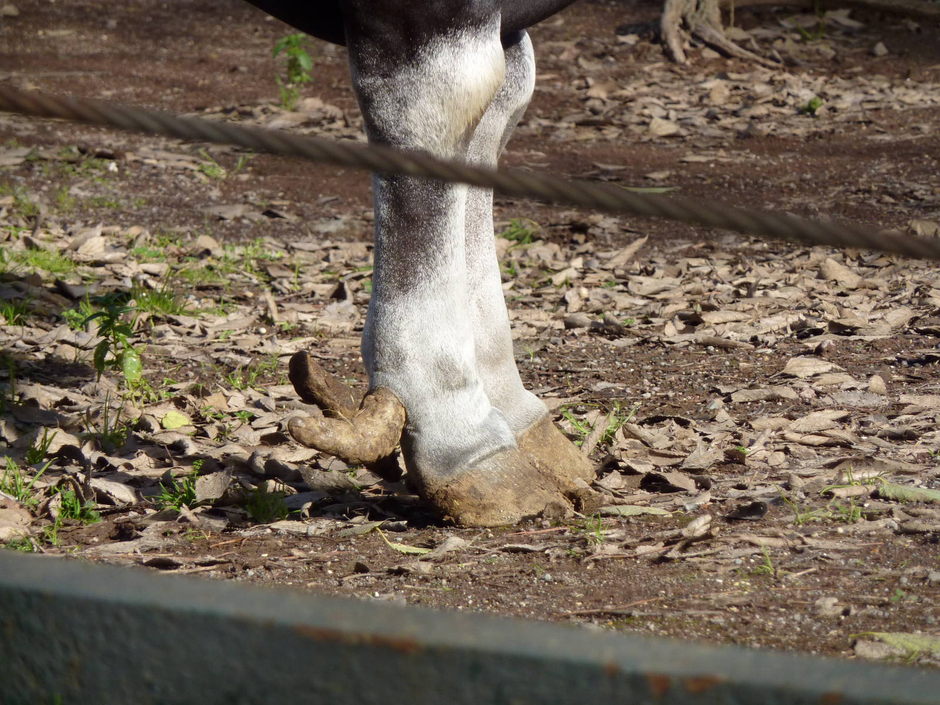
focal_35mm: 225
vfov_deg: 6.6
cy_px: 352
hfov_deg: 8.8
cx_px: 470
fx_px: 6110
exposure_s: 1/640
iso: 160
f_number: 4.6
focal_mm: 37
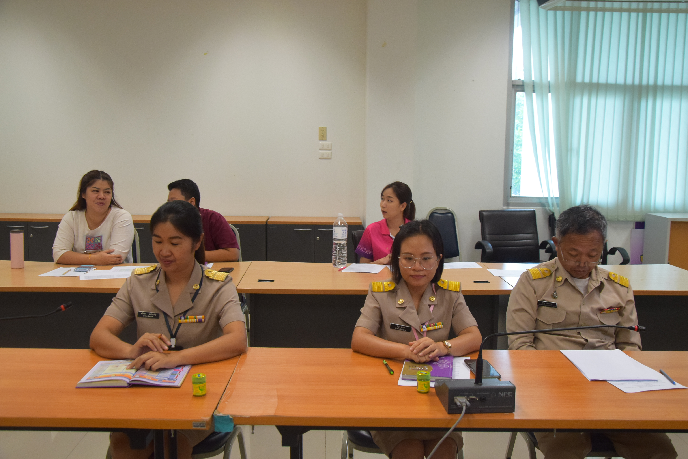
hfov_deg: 53.1
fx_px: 688
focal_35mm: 36
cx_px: 344
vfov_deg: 36.9
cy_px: 230
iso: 2000
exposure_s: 1/160
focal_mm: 24
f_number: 6.3
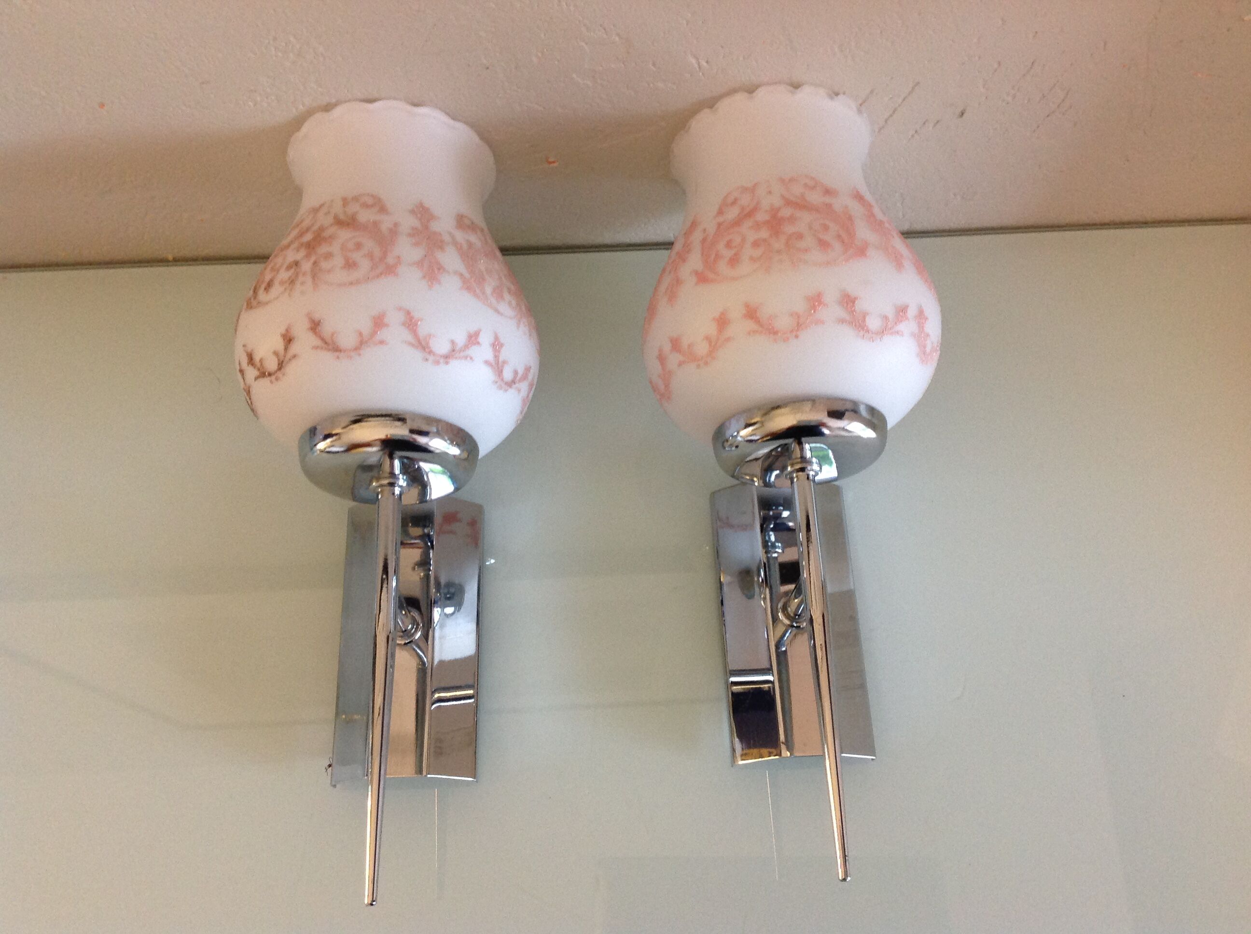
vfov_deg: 40.6
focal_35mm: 35
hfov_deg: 52.7
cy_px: 467
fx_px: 1263
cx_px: 626
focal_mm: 4.28
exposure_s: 1/17
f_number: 2.4
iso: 200
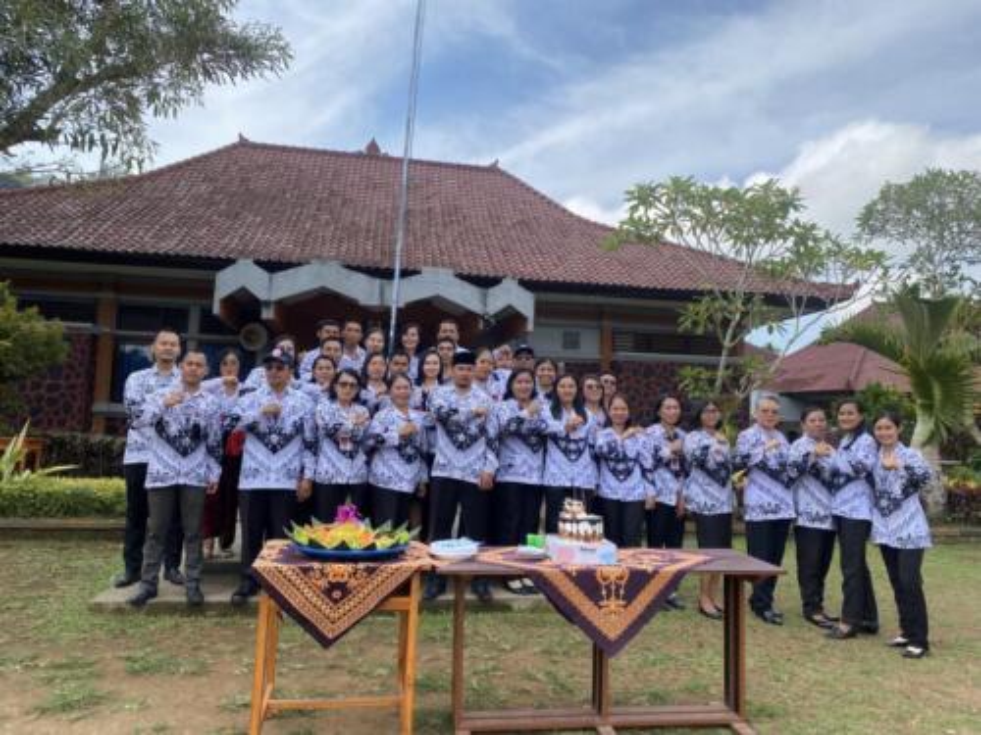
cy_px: 368
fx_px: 737
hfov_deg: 67.3
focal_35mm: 26
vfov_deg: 53.1
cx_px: 490
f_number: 1.8
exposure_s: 1/1866
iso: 32
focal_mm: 4.25
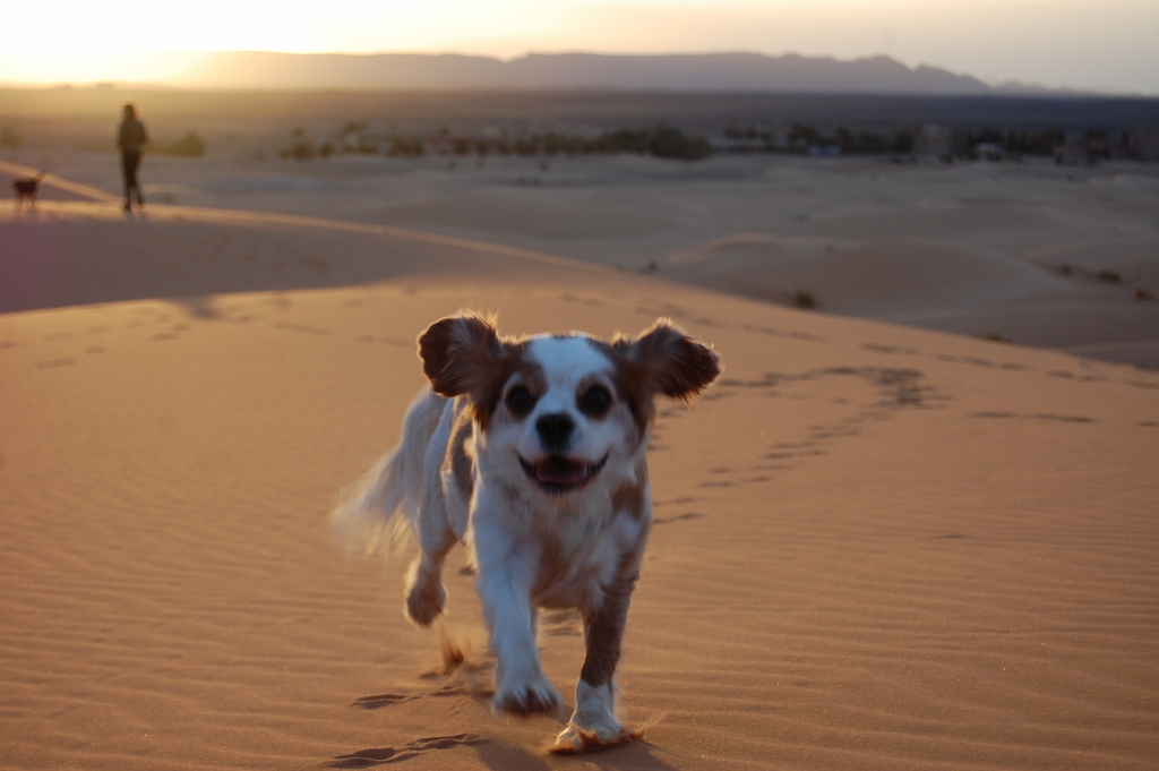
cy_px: 386
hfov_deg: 24.6
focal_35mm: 82
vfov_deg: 16.5
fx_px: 2654
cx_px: 580
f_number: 5.6
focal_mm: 55
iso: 220
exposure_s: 1/125
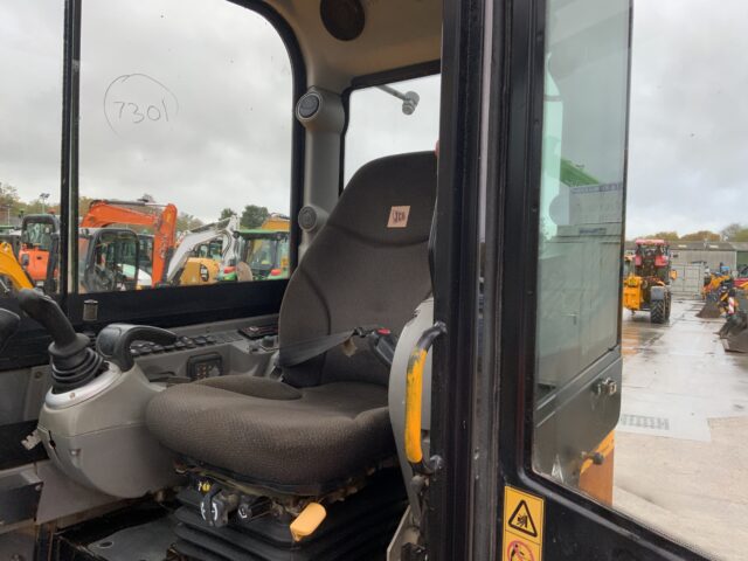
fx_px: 627
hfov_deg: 61.7
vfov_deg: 48.2
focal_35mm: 29
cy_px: 280
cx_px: 374
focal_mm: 3
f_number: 1.8
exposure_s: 1/122
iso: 50
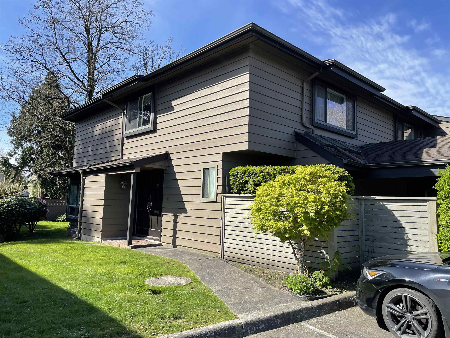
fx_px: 338
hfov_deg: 67.3
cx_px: 225
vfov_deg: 53.1
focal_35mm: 26
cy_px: 169
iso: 32
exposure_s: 1/1855
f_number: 1.6
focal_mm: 4.2
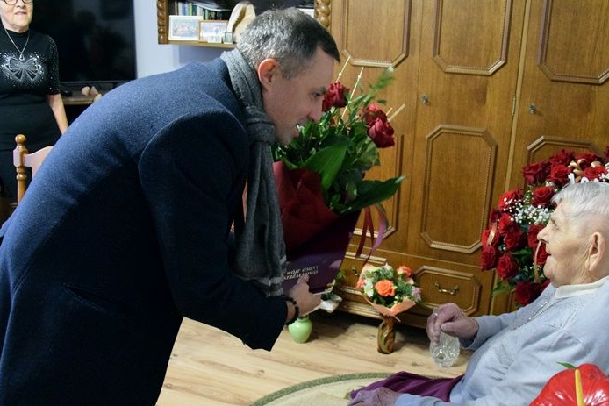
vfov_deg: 37.8
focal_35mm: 35
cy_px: 237
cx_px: 320
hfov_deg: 54.4
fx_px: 592
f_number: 3.5
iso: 4500
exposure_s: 1/60
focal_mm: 18
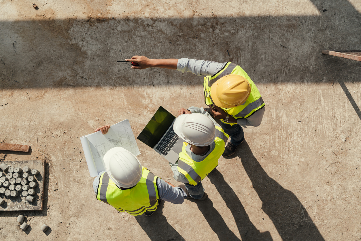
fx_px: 441
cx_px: 180
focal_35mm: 44
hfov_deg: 44.5
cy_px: 120
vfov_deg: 30.5
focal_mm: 44
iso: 200
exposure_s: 1/2000
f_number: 4
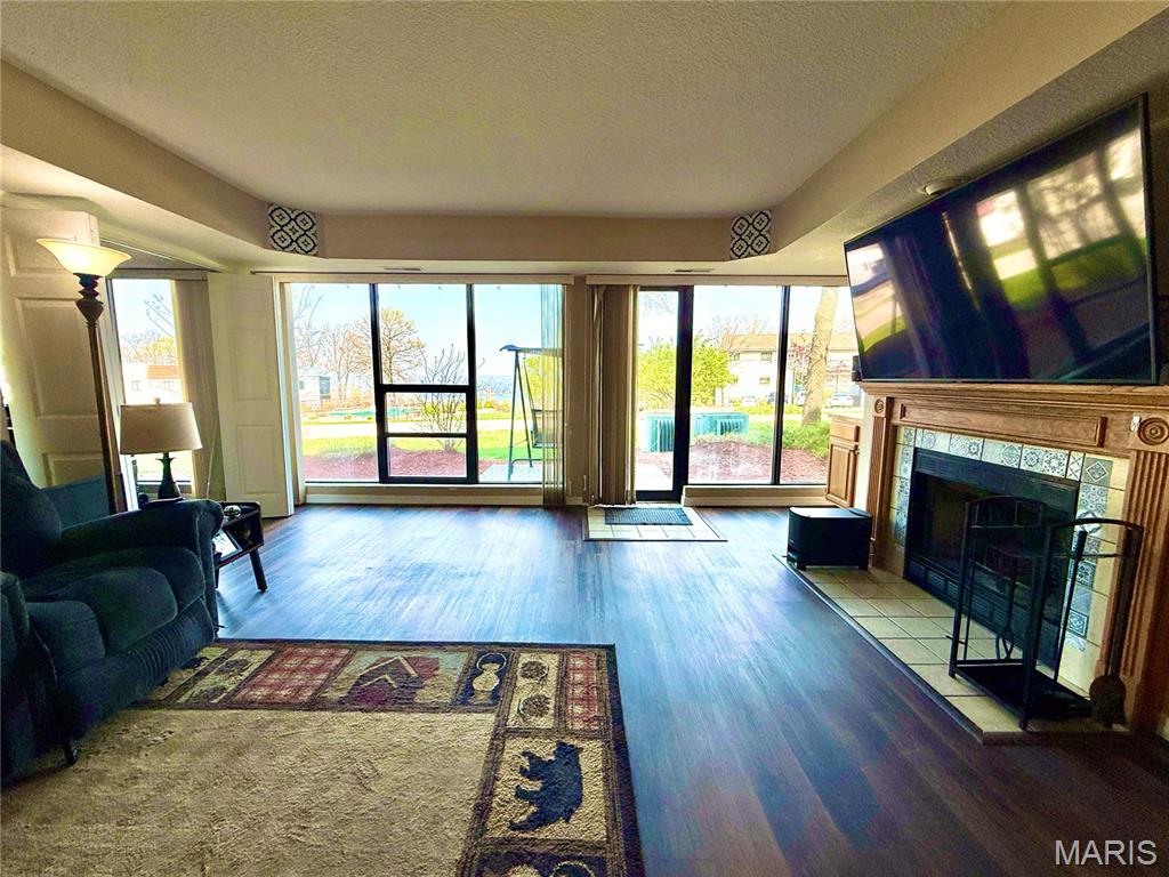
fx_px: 473
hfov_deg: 102.1
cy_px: 438
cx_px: 584
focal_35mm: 14
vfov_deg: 85.7
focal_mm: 2.22
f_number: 2.2
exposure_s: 1/468
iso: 50
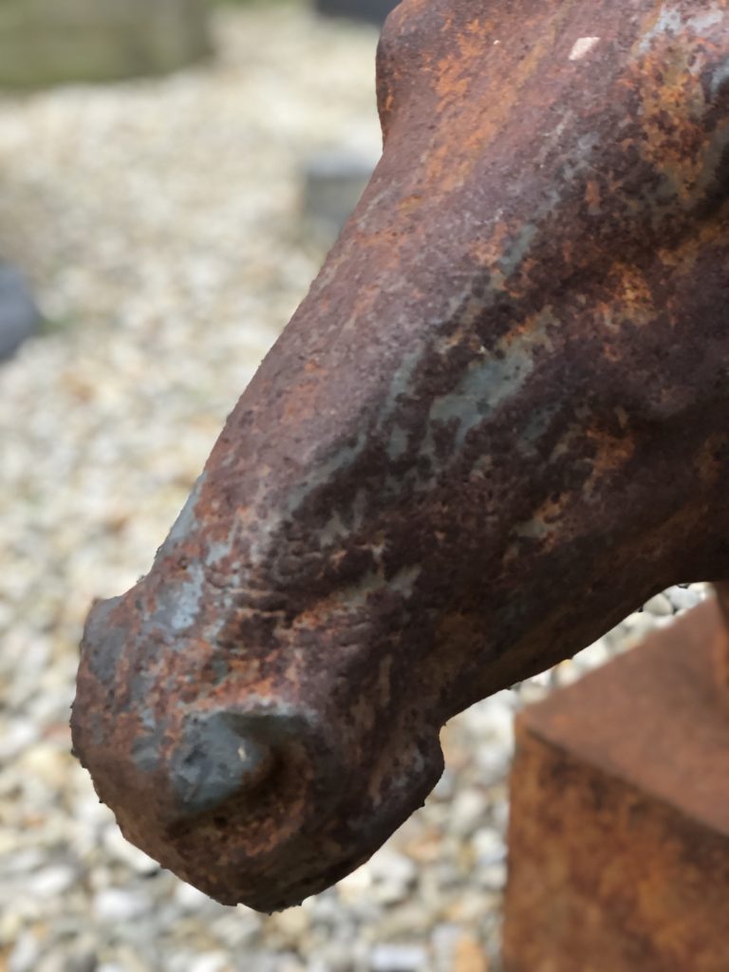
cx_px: 364
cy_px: 486
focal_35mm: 52
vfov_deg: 36.8
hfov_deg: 28.0
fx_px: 1460
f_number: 2.4
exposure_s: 1/25
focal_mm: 6
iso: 125
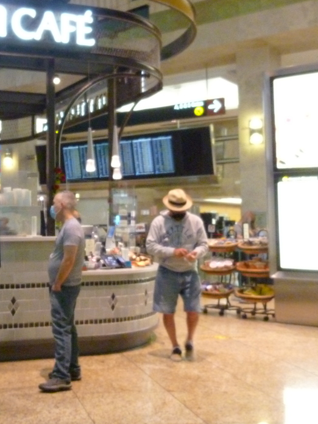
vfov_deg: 41.1
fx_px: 563
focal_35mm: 46
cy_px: 174
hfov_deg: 29.2
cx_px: -10
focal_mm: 4.5
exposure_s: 1/15
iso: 640
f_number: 3.3
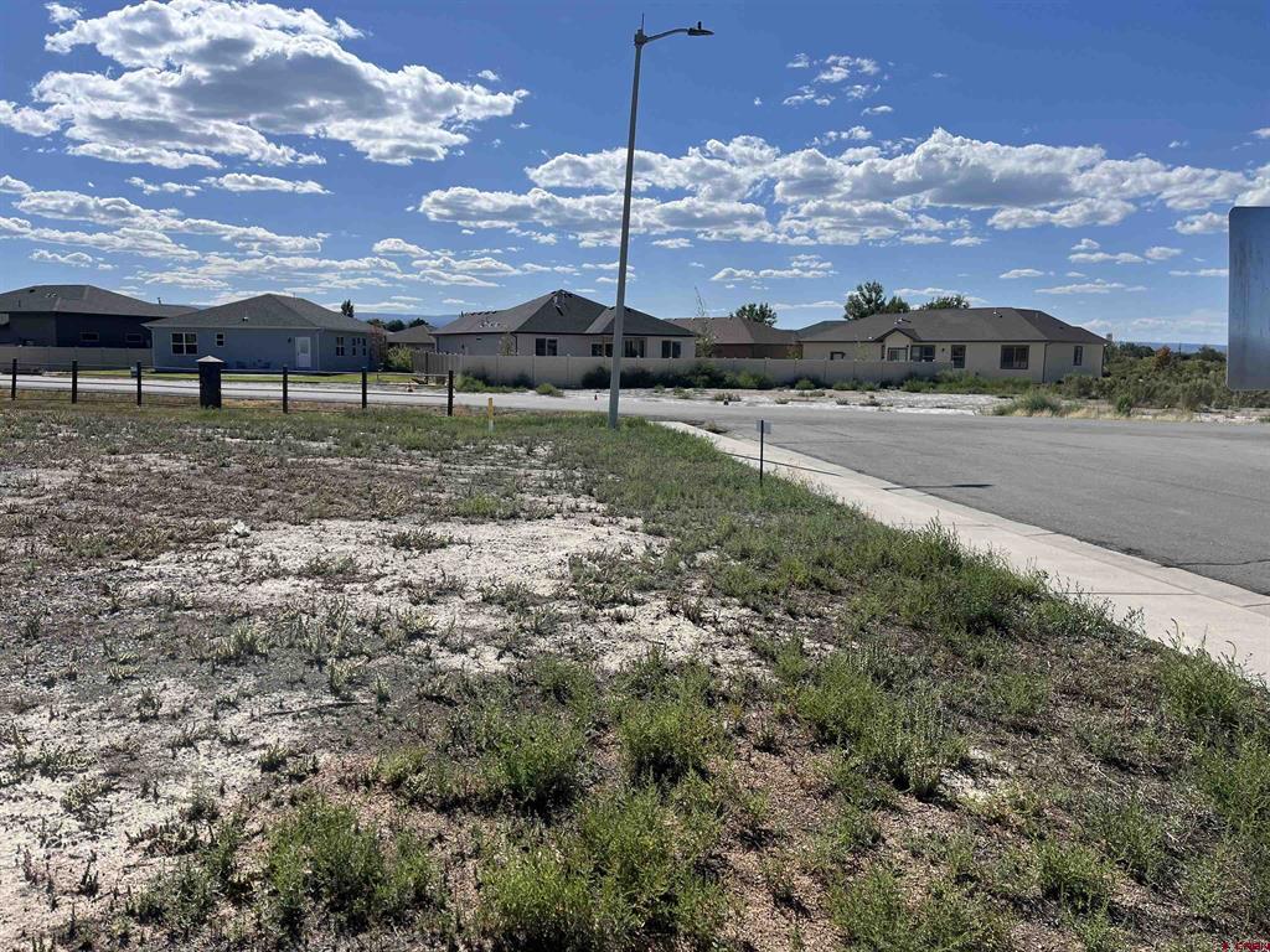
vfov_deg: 53.1
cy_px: 476
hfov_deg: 67.3
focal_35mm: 26
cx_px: 635
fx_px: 954
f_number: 1.6
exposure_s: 1/6494
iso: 50
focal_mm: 5.1
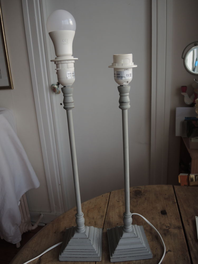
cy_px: 132
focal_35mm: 28
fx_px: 214
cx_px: 99
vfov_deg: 63.4
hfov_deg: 49.7
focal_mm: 6
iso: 90
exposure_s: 1/30
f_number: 2
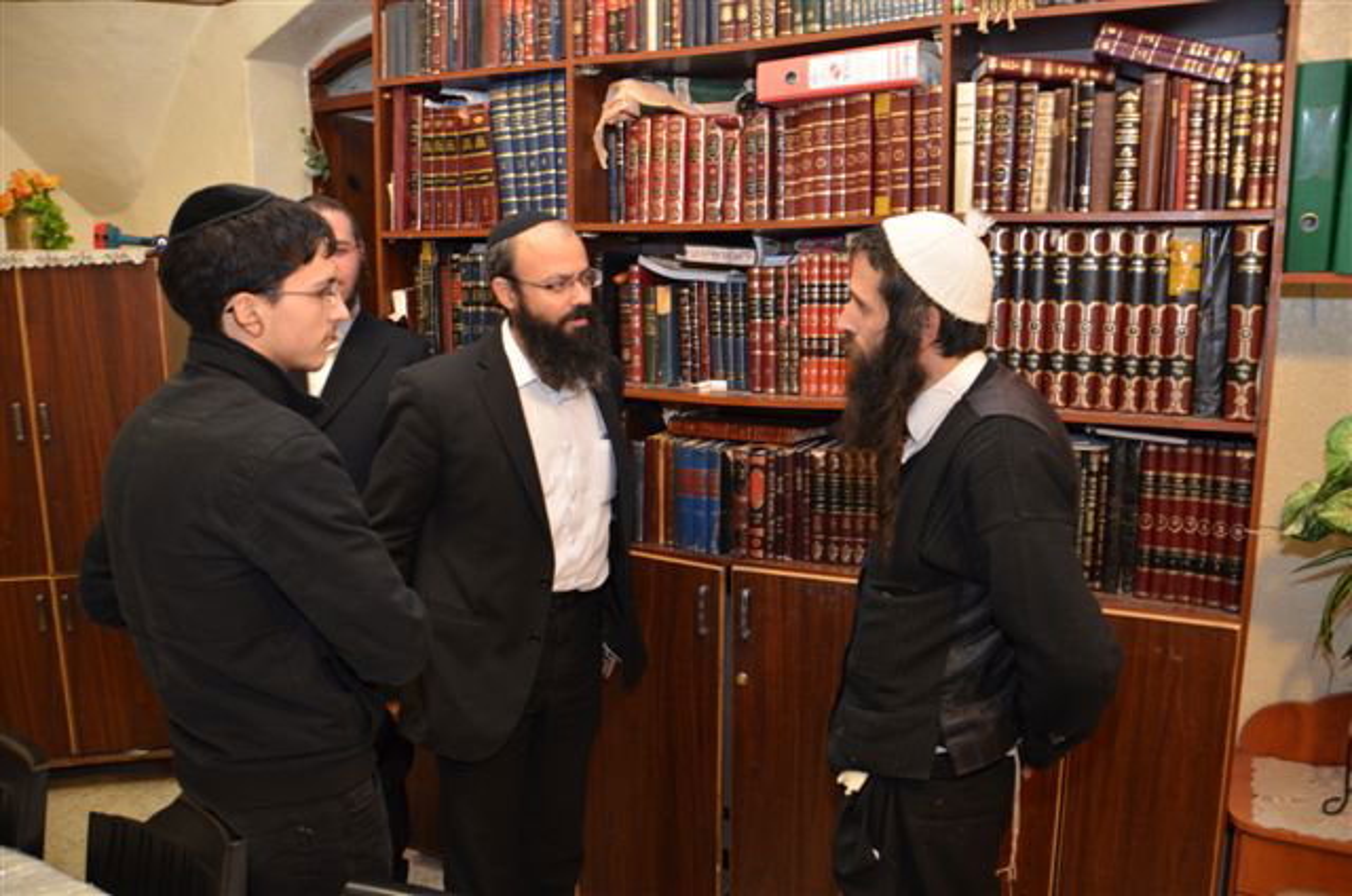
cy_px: 448
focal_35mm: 27
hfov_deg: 67.5
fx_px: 1012
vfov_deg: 47.7
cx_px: 676
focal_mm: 18
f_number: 6.3
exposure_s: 1/60
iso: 500
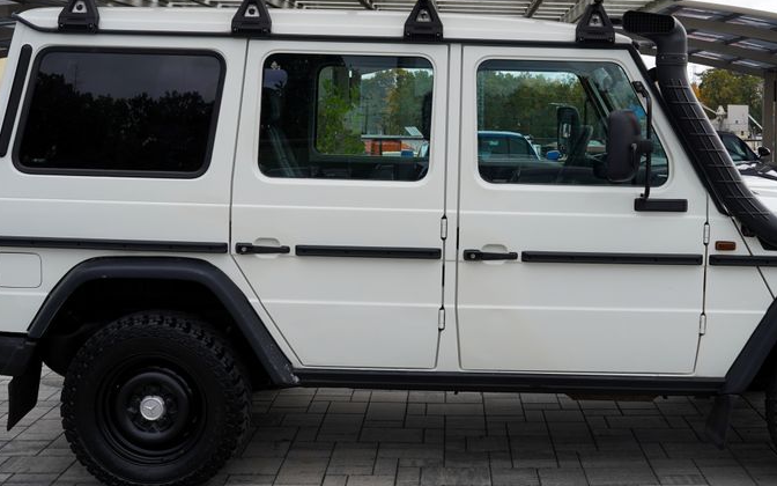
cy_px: 159
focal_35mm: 45
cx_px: 474
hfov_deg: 44.1
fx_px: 953
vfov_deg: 28.4
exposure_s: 1/125
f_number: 8
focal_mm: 29
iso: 100
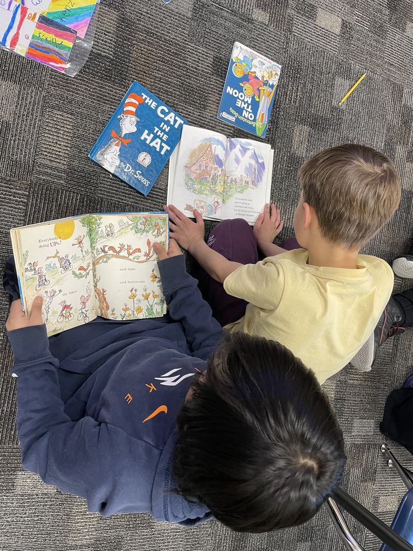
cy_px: 276
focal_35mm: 26
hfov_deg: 53.1
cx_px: 206
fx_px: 414
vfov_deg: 67.3
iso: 160
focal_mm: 4.2
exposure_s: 1/60
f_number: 1.6
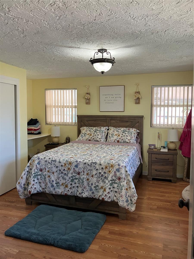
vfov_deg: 63.4
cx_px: 97
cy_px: 130
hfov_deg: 49.7
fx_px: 209
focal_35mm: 28
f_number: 1.8
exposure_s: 1/60
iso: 125
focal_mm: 3.99
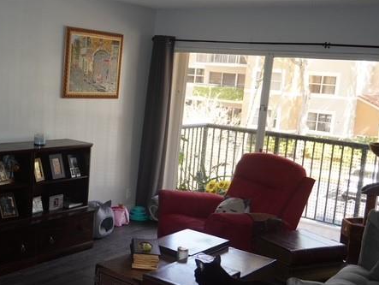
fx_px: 548
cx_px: 110
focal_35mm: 50
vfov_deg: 29.1
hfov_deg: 37.5
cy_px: 163
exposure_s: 1/60
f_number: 4.5
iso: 400
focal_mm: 24
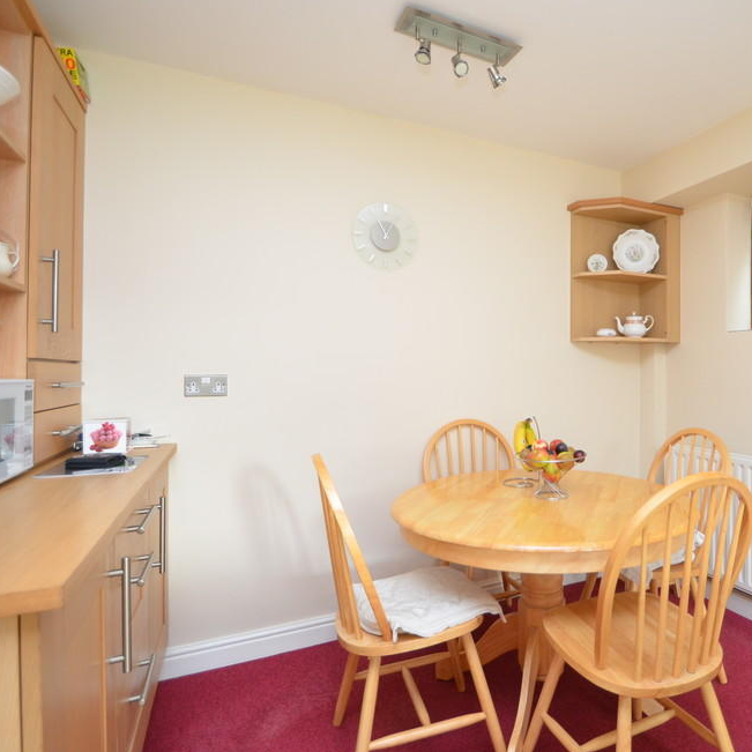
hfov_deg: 71.7
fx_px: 492
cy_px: 372
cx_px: 523
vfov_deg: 74.8
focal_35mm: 20
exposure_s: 1/60
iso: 900
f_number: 4
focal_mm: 10
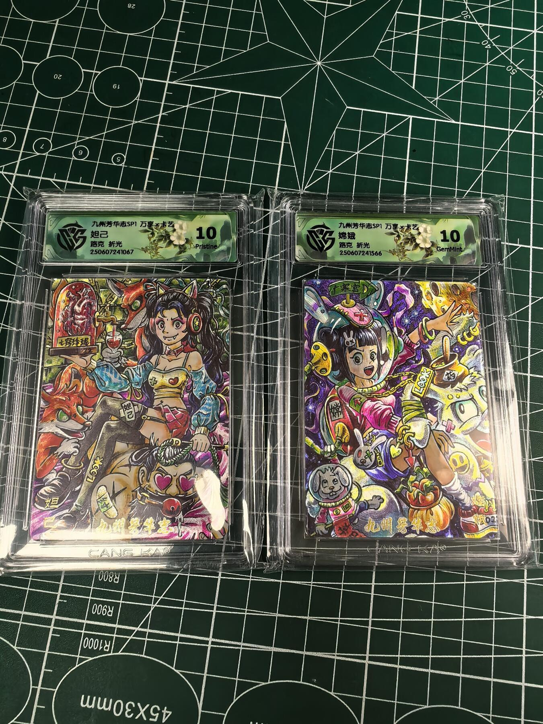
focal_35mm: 27
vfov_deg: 65.3
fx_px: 565
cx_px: 272
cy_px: 362
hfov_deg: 51.4
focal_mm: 1.95
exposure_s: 1/100
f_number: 2.2
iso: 160
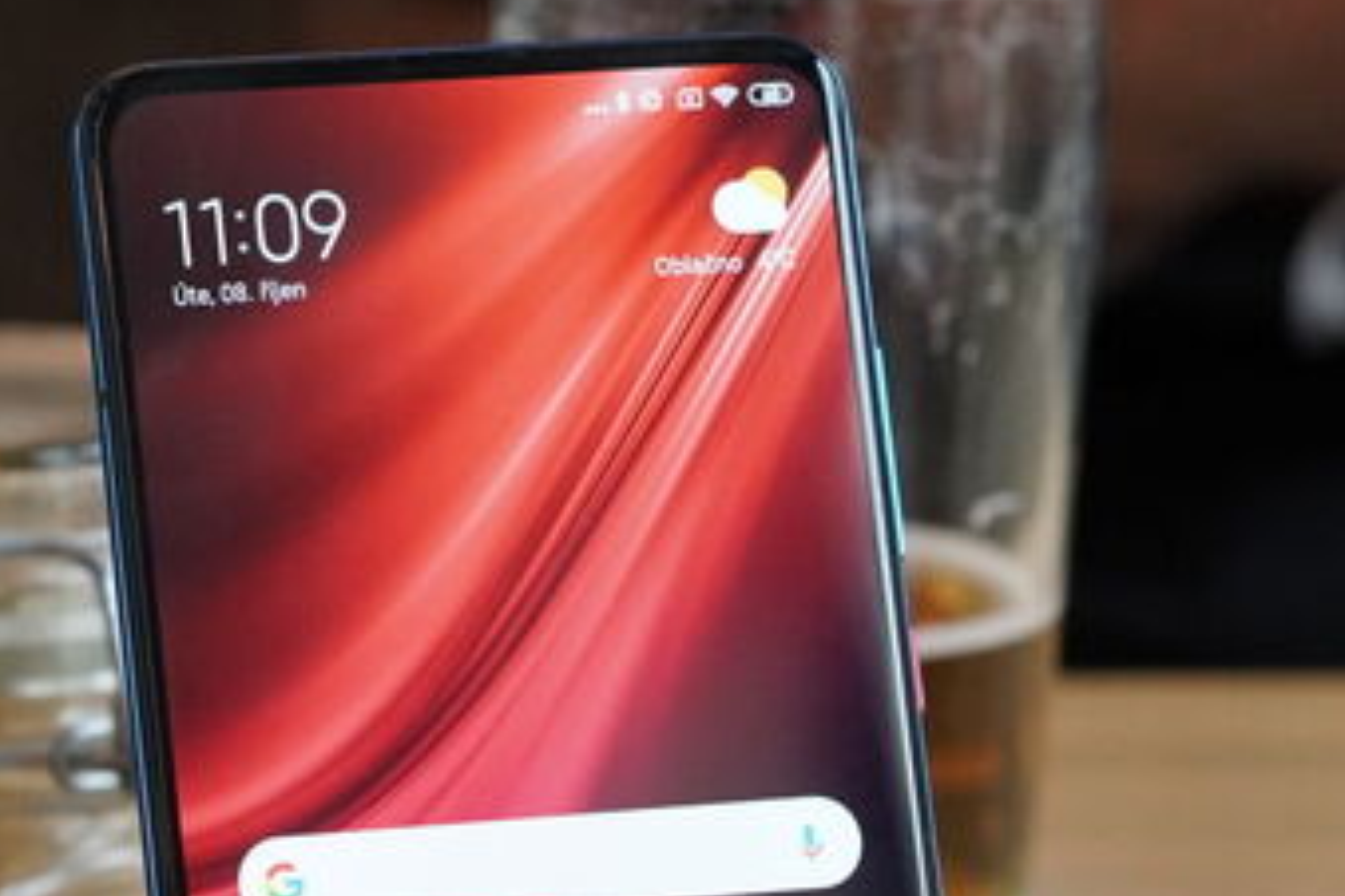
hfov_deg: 13.2
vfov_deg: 8.8
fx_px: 5828
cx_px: 557
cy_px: 825
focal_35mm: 156
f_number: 5
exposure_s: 1/160
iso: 3200
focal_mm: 55
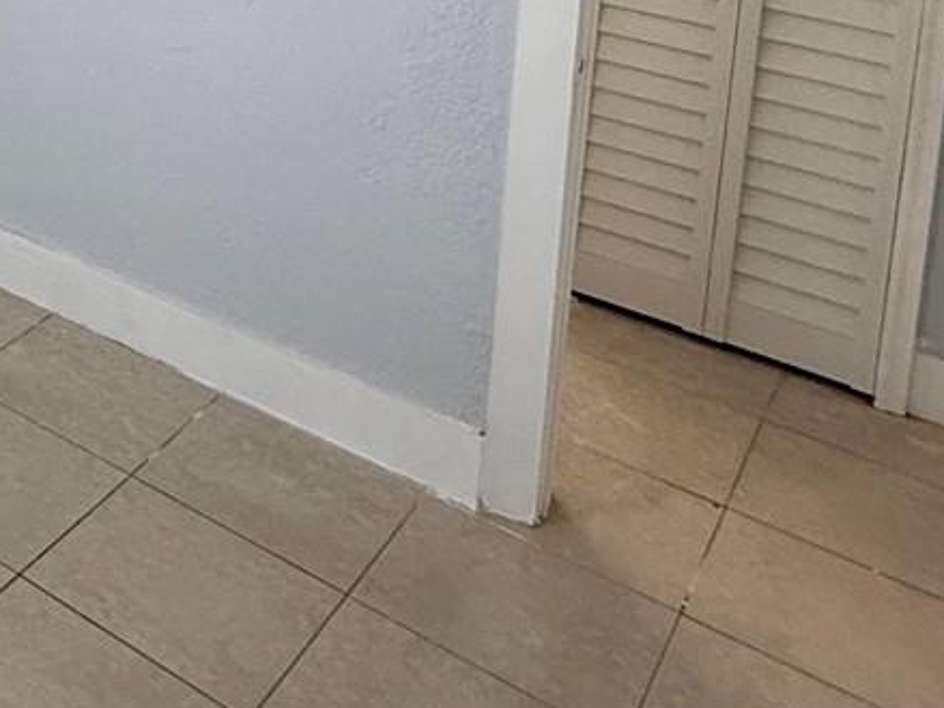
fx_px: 1390
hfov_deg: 28.5
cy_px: -316
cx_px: -368
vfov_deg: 23.6
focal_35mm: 51
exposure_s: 1/120
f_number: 2.2
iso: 125
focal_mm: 2.22
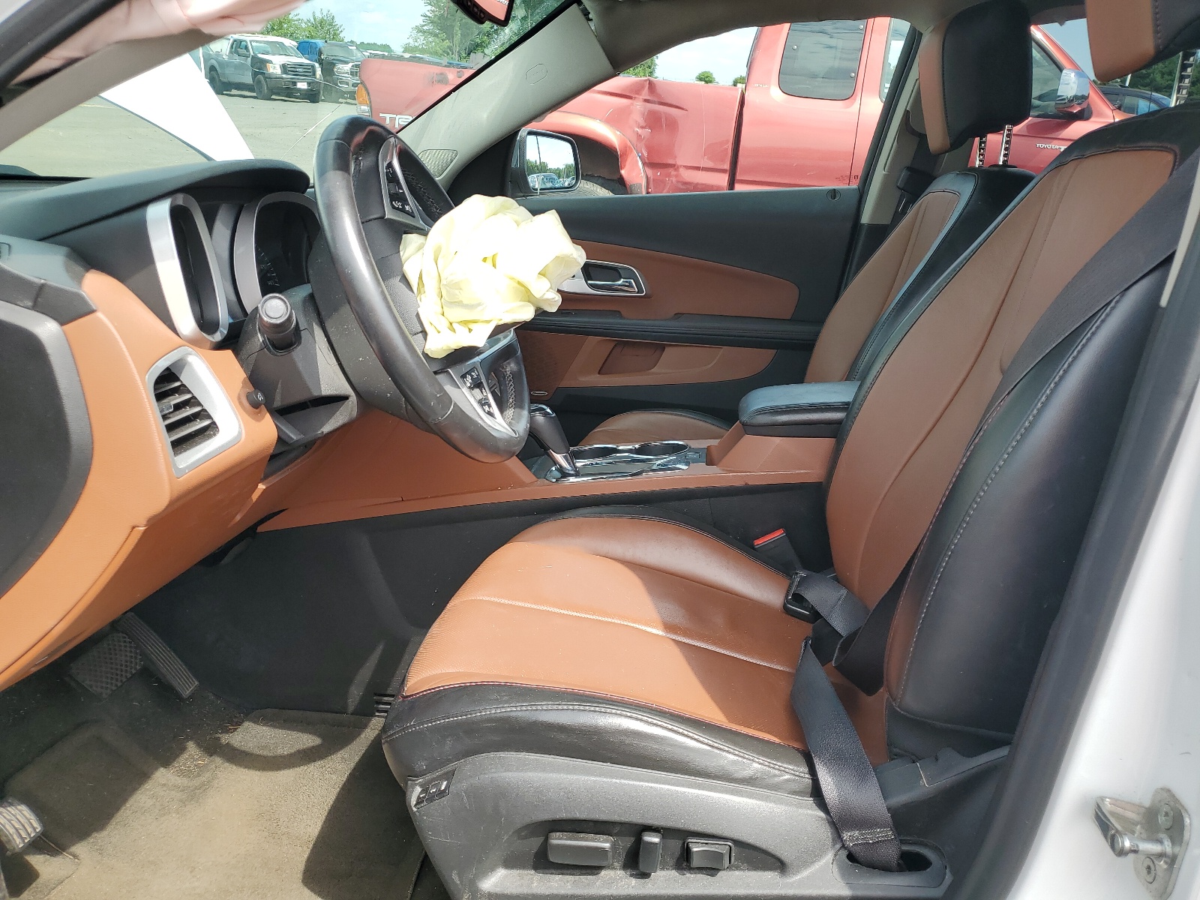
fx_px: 901
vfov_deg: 53.1
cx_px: 600
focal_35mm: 26
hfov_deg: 67.3
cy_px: 450
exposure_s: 1/833
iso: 50
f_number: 1.5
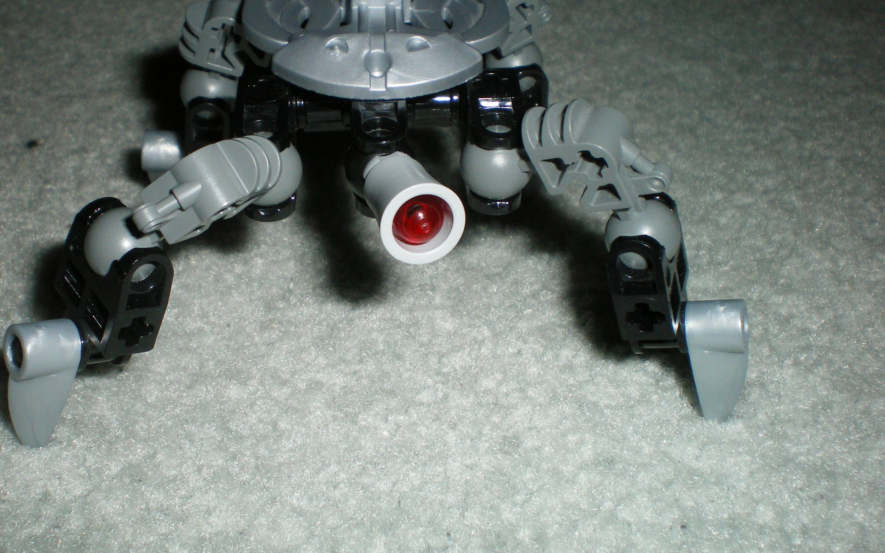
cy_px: 212
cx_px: 389
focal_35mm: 46
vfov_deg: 27.9
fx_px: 1109
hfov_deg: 43.4
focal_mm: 6.3
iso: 200
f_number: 4.6
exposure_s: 1/50
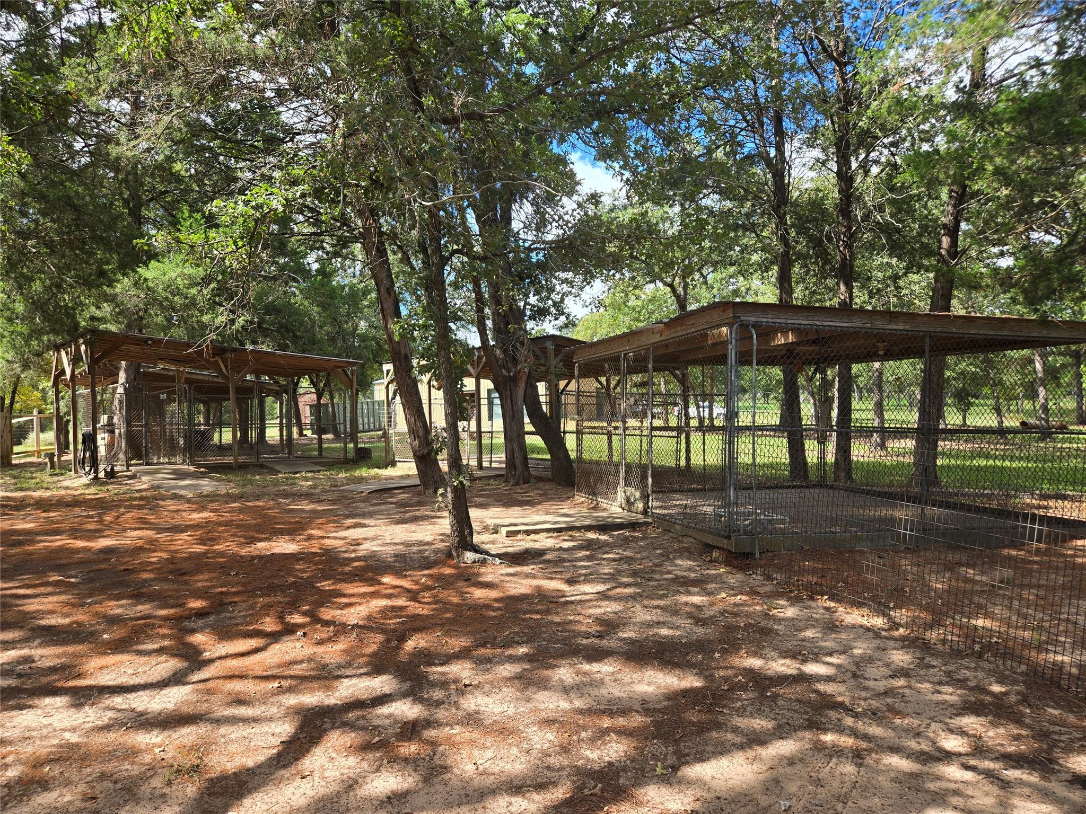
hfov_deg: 73.9
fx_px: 722
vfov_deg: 58.9
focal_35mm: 23
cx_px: 543
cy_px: 407
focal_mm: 5.4
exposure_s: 1/432
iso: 25
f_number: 1.8
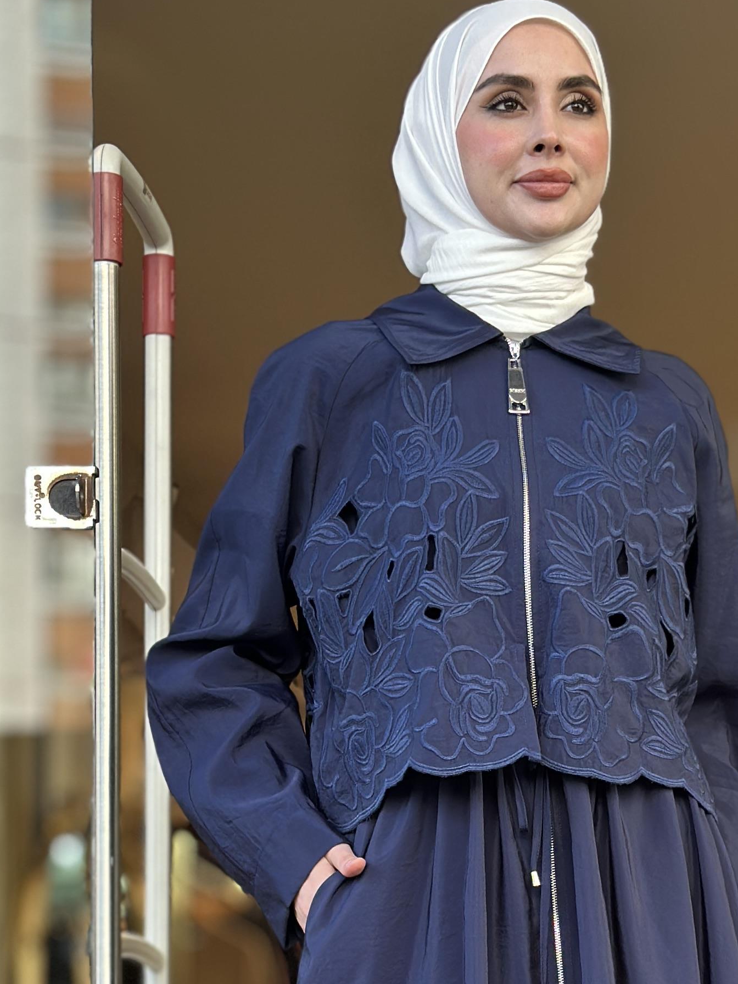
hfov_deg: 13.7
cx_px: 519
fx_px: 3070
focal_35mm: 108
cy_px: 960
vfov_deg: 17.8
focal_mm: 6.86
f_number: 1.78
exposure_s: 1/171
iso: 80
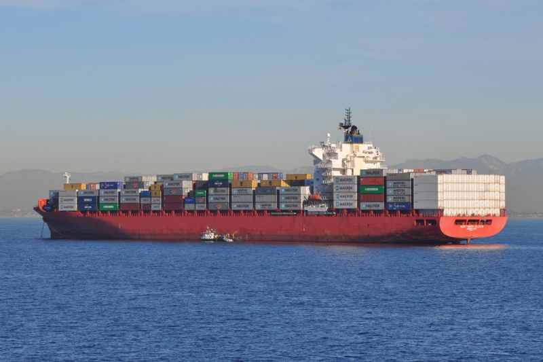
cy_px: 181
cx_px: 272
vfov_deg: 10.2
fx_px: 2036
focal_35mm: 135
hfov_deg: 15.2
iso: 200
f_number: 11
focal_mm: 90
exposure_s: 1/500
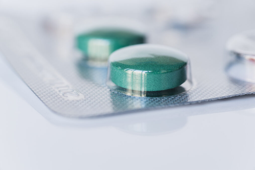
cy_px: 85
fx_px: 708
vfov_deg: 13.7
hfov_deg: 20.4
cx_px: 128
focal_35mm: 100
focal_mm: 100
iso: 100
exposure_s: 1/4
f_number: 8
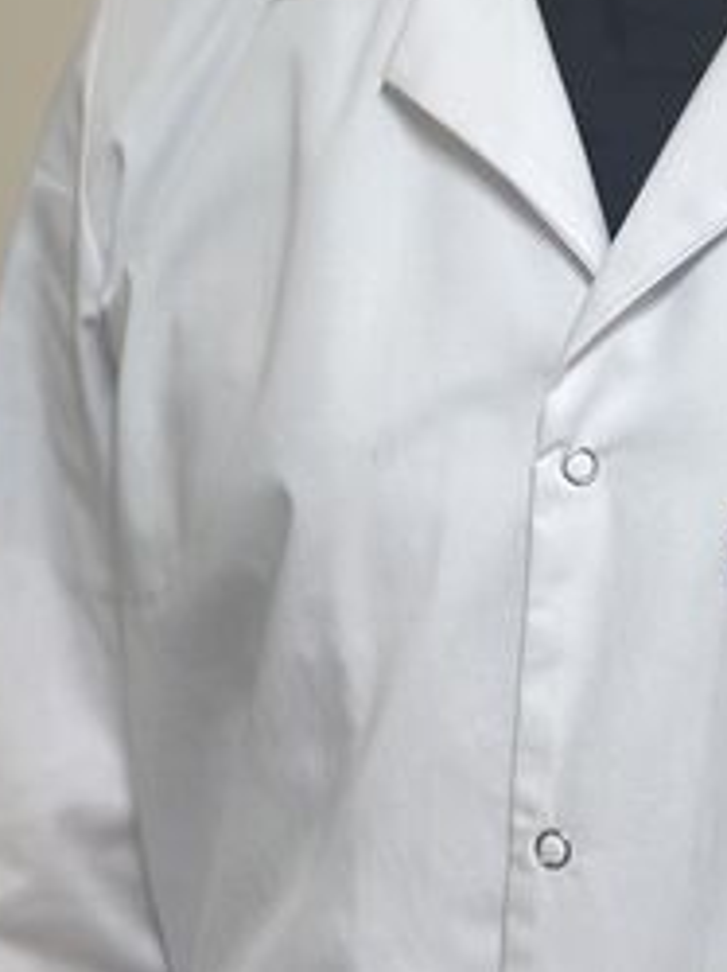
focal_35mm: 128
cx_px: 727
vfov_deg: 14.7
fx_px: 3590
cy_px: -321
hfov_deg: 11.4
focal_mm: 6.86
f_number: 1.78
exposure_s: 1/50
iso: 100
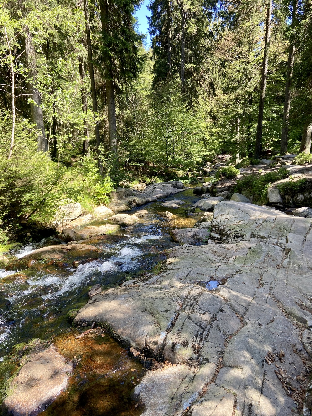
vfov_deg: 67.3
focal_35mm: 26
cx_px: 156
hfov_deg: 53.1
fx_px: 312
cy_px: 208
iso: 32
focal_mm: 4.25
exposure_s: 1/149
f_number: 1.8
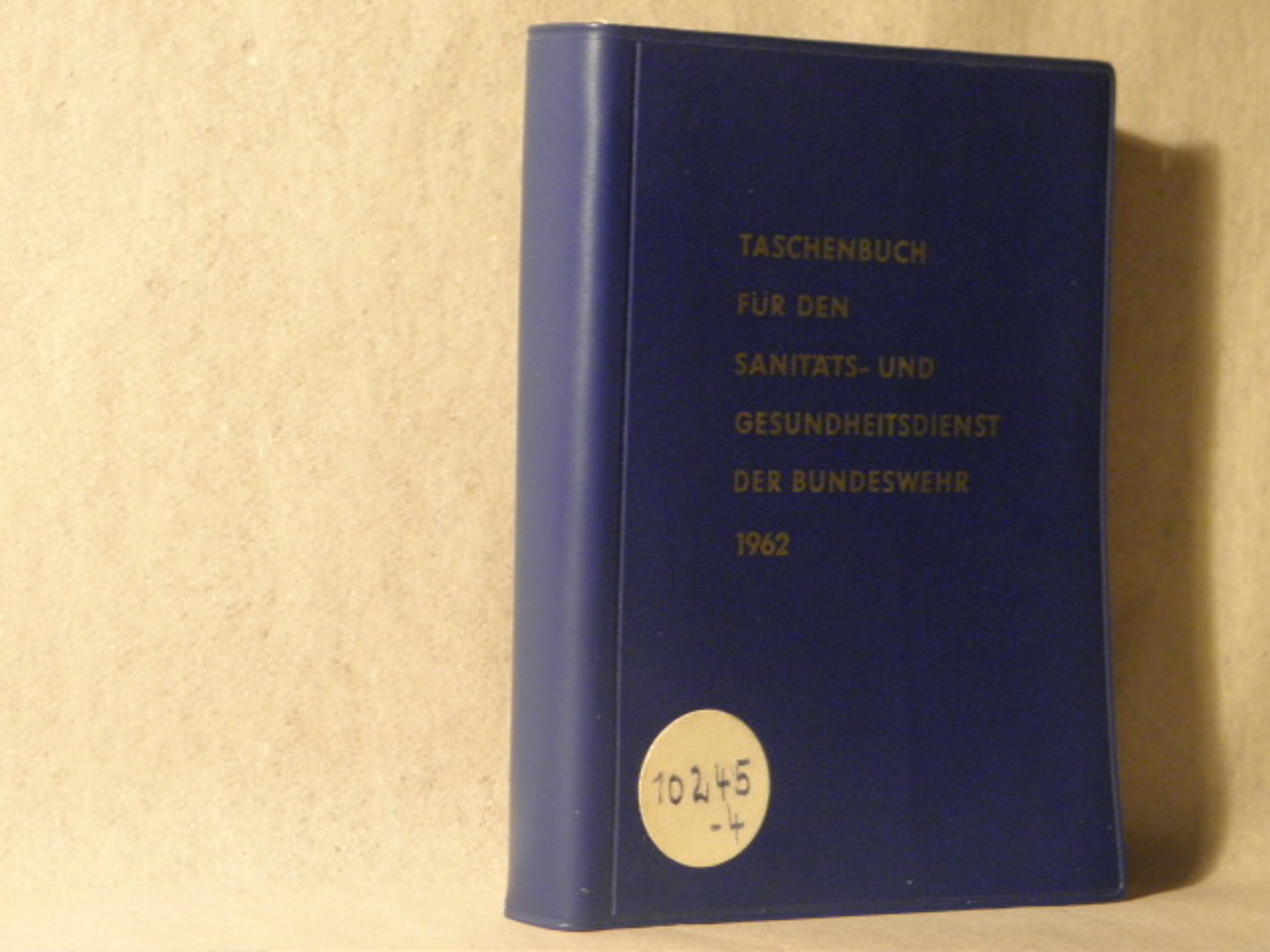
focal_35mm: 106
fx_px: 3889
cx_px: 635
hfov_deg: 18.5
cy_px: 476
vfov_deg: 14.0
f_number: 4.7
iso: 400
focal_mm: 19
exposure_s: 1/5
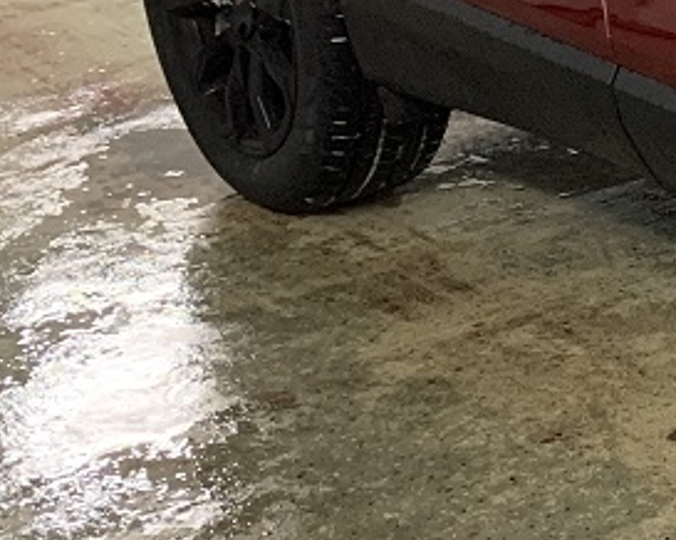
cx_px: 1496
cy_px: -14
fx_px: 2419
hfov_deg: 13.0
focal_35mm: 121
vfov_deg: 12.6
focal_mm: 4.25
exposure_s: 1/60
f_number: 1.8
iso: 250
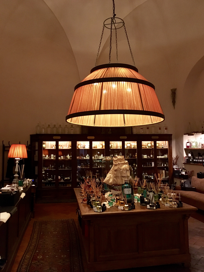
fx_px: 236
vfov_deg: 60.0
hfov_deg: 46.8
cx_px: 105
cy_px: 139
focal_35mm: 30
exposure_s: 1/17
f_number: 2.2
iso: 250
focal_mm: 4.15
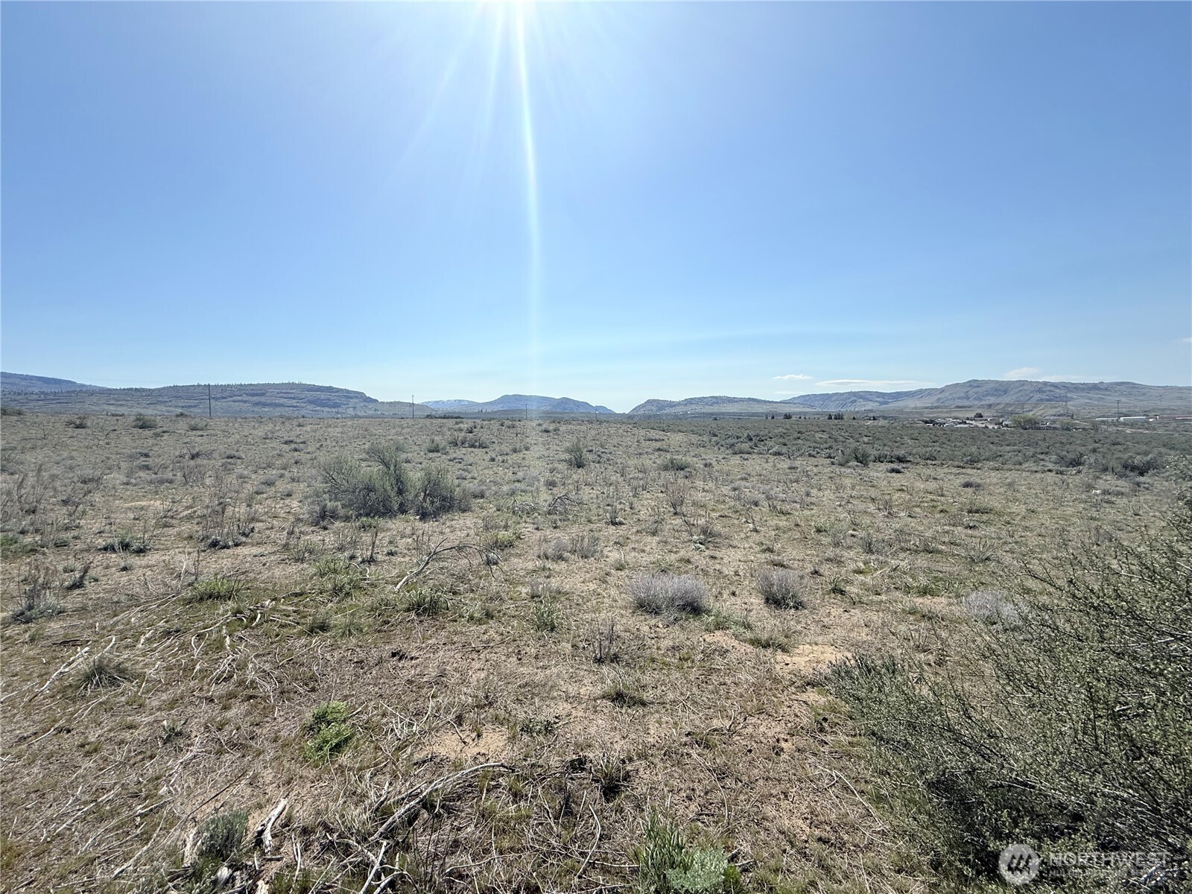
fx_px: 482
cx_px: 596
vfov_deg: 85.7
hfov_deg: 102.1
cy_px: 447
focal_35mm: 14
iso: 50
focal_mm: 2.22
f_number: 2.2
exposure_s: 1/5155
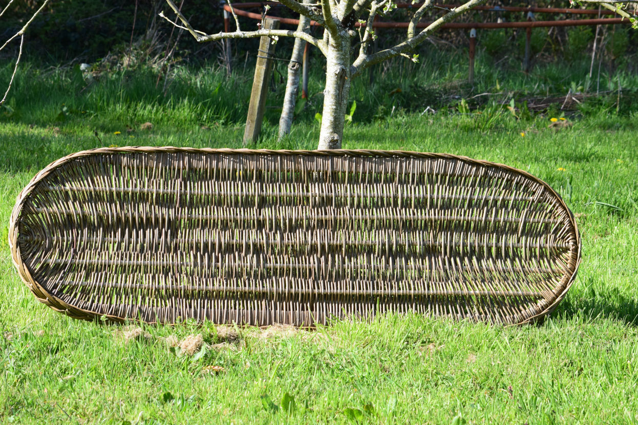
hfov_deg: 14.0
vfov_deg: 9.3
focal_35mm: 147
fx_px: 2605
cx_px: 319
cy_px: 212
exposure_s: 1/500
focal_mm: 98
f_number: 11
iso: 800
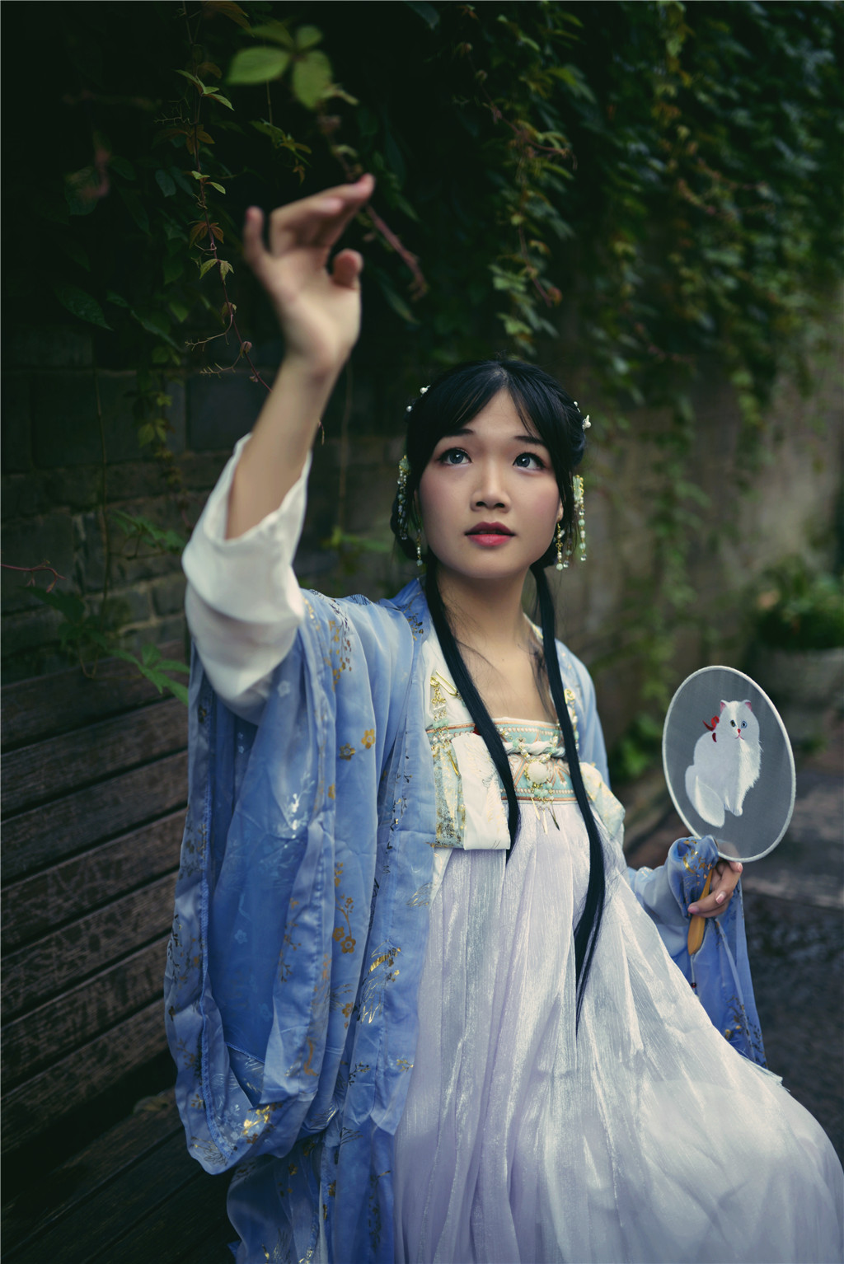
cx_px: 422
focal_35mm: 35
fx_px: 1230
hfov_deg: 37.9
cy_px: 632
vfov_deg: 54.4
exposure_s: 1/1500
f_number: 1.4
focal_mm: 35
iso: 180
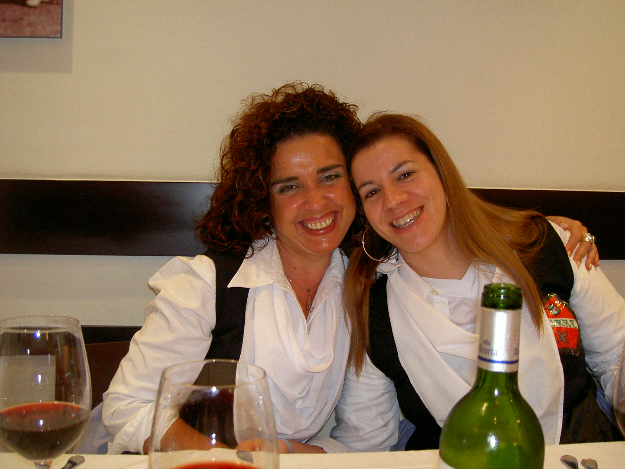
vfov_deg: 36.8
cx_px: 312
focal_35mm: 39
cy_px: 234
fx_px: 704
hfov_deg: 47.9
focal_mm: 8
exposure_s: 1/59.5
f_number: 2.8
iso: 100
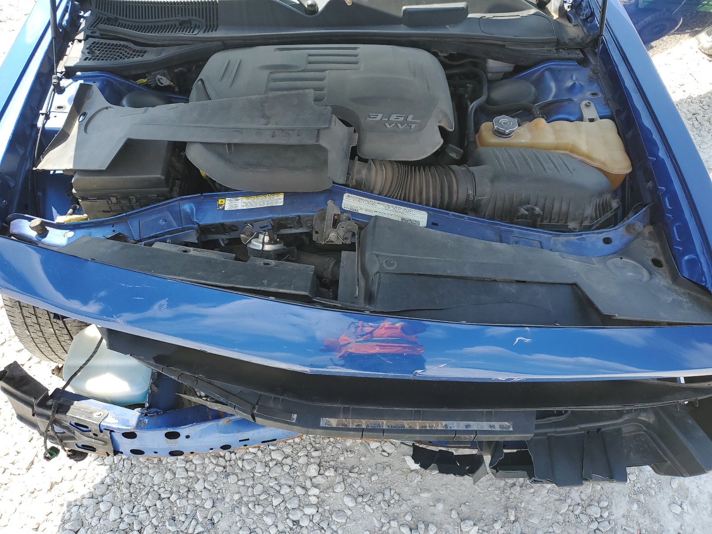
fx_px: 535
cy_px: 267
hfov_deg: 67.3
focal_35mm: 26
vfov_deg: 53.1
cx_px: 356
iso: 50
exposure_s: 1/833
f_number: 1.5
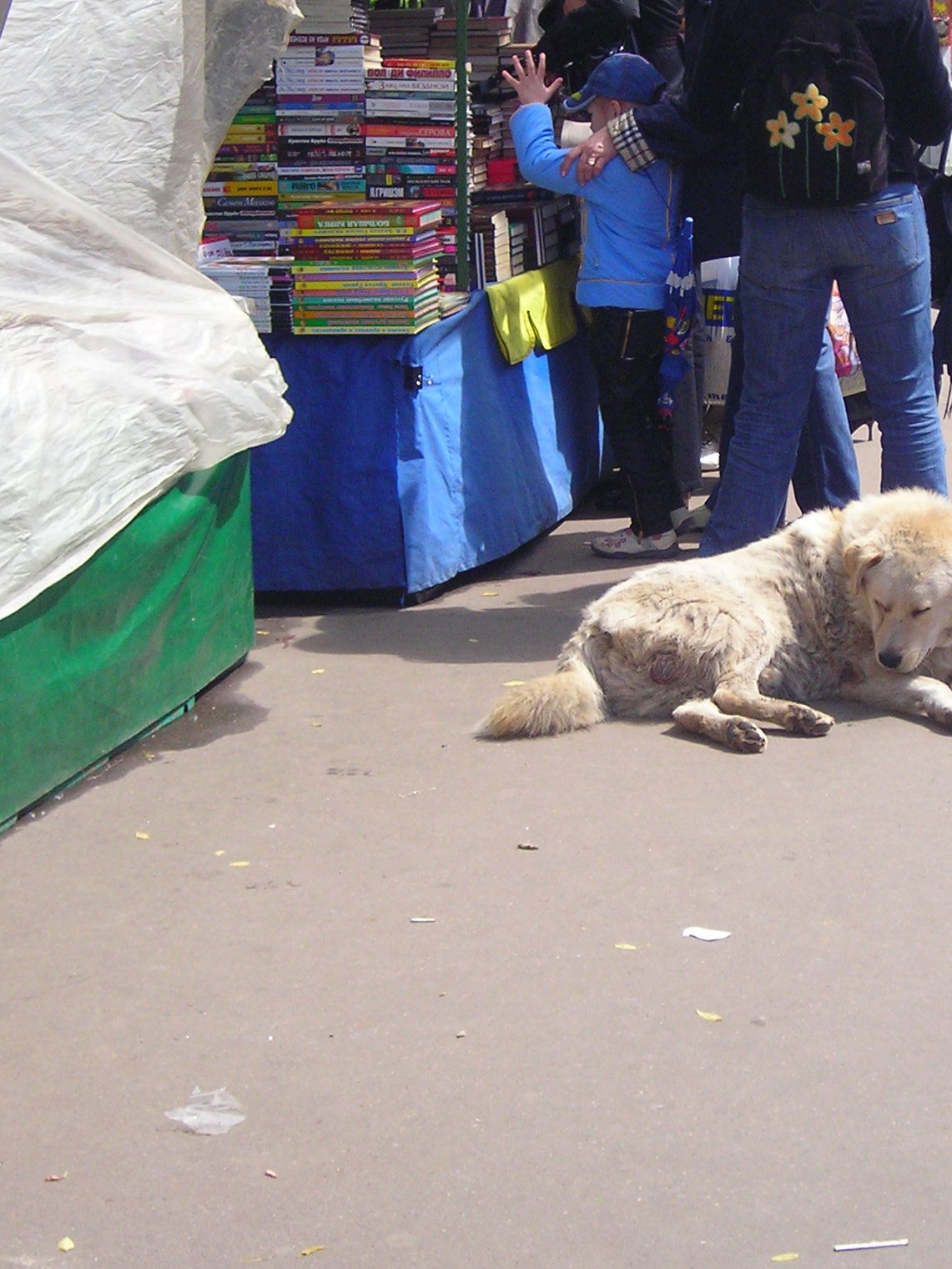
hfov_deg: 16.8
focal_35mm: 87
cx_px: 780
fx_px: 3190
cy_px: 566
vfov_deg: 22.5
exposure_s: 1/137
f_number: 6.9
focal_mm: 7.8
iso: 75
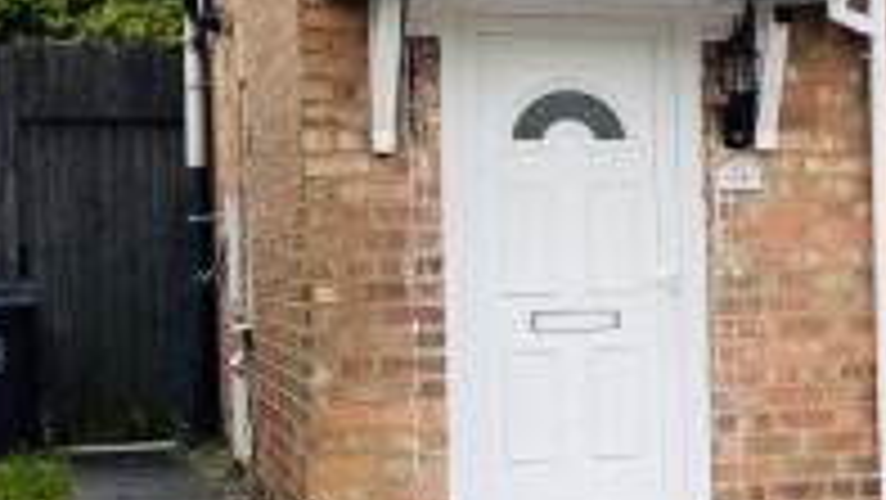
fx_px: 2656
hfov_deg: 16.5
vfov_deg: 10.7
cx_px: 1495
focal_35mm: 113
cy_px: 239
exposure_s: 1/693
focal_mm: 6.76
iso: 80
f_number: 1.78
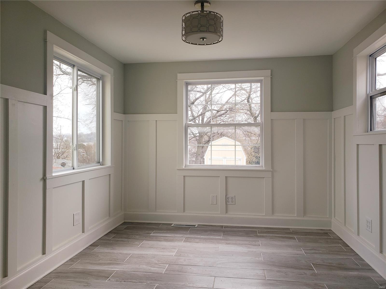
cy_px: 144
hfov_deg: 67.3
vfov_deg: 53.1
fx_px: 290
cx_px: 193
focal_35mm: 26
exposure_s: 1/265
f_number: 2.4
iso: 50
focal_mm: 4.3
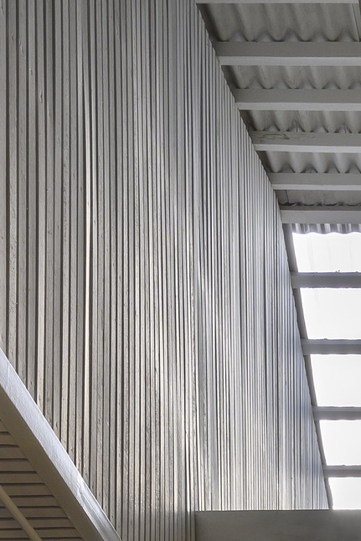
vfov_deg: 17.1
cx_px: 505
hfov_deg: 18.9
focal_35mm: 65
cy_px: 1186
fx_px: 977
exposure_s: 1/15
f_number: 13
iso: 100
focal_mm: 14
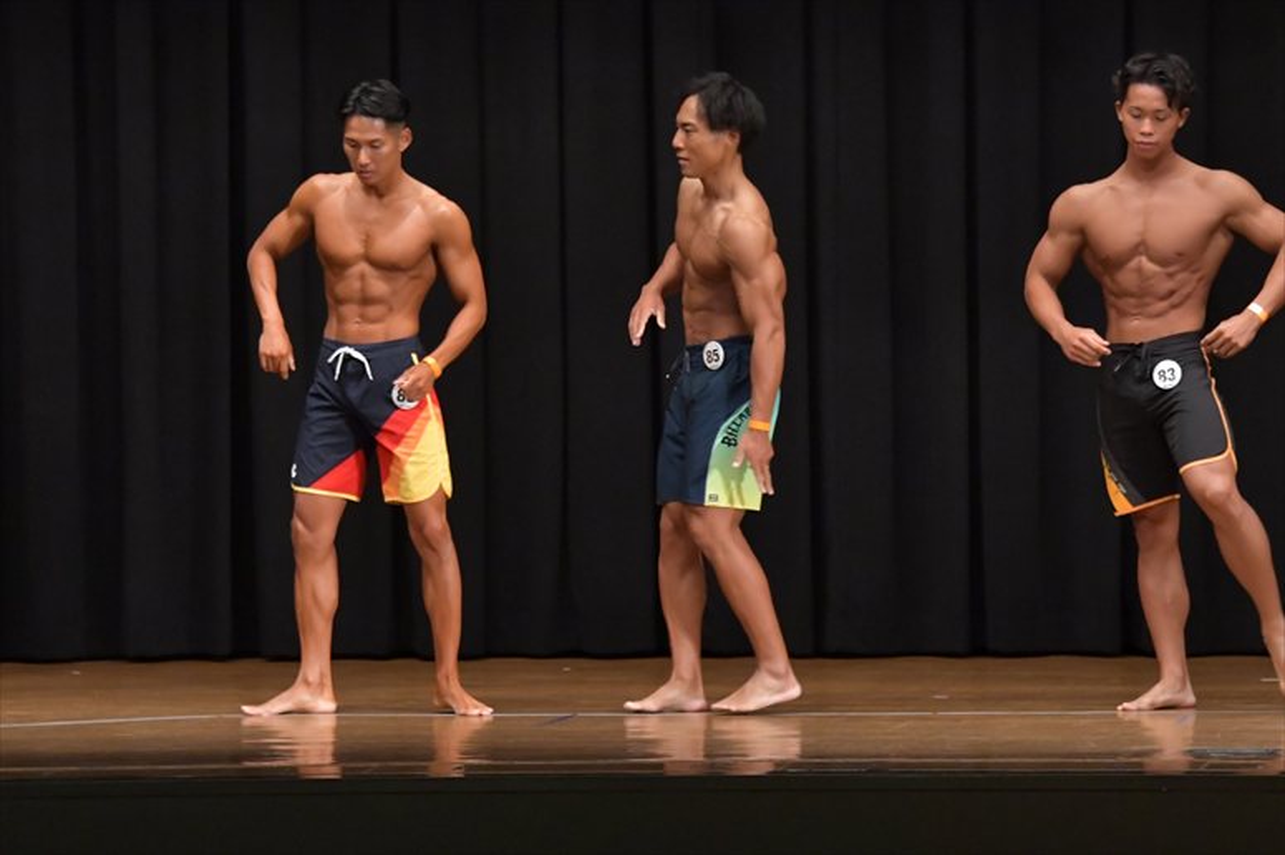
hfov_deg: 10.2
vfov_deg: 6.8
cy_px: 428
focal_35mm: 202
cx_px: 642
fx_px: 7207
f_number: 5.6
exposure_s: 1/400
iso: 6400
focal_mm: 135
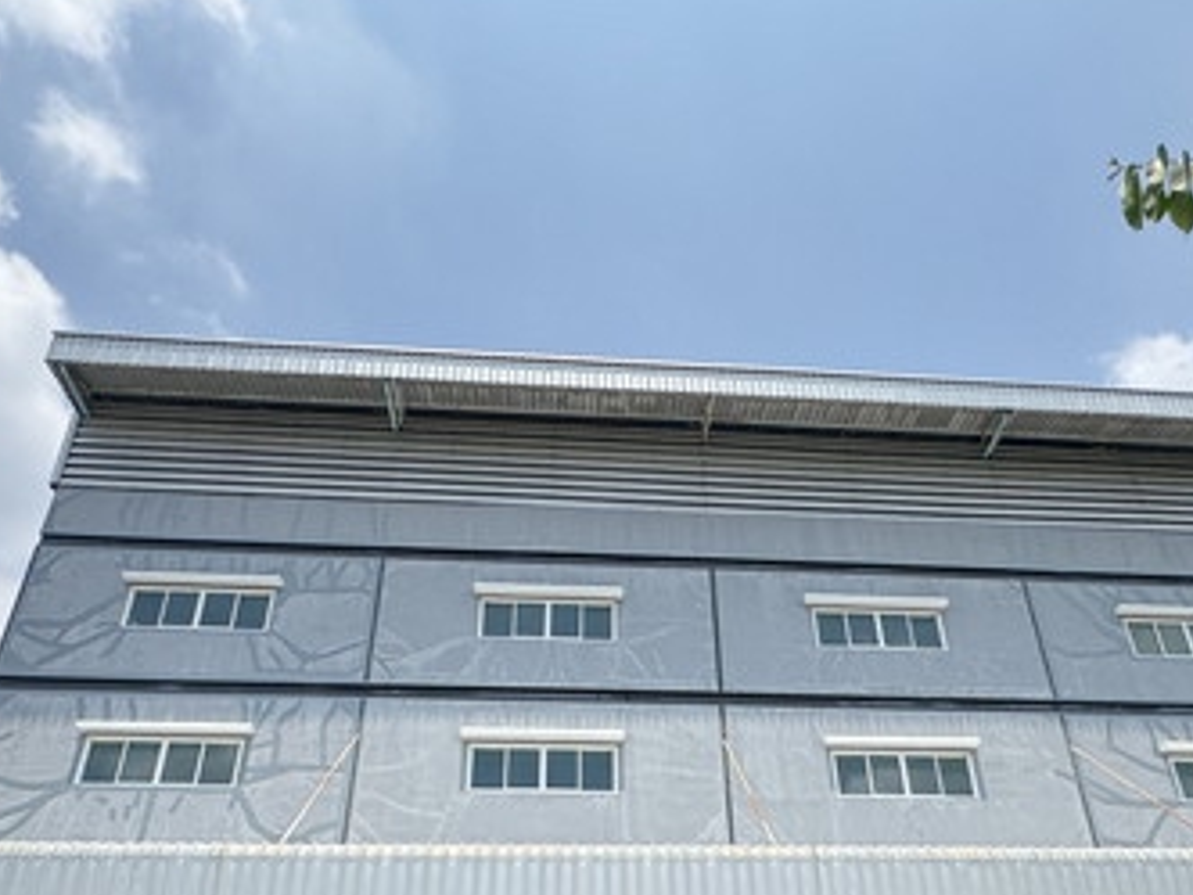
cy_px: 751
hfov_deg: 65.3
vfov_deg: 47.7
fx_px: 931
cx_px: 632
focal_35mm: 27
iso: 50
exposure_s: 1/1110
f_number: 2.2
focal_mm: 2.22
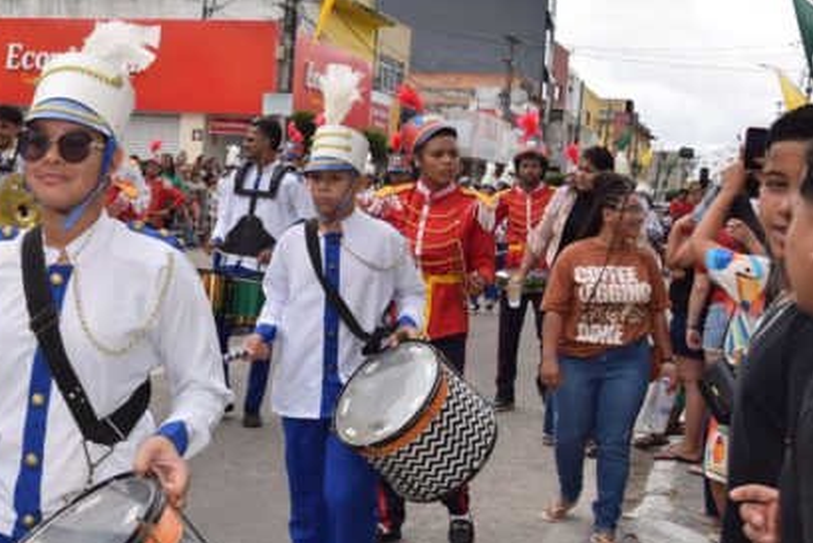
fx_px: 1107
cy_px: 188
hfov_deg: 38.0
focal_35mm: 49
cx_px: 103
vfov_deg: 27.4
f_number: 9
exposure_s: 1/200
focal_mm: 18
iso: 100
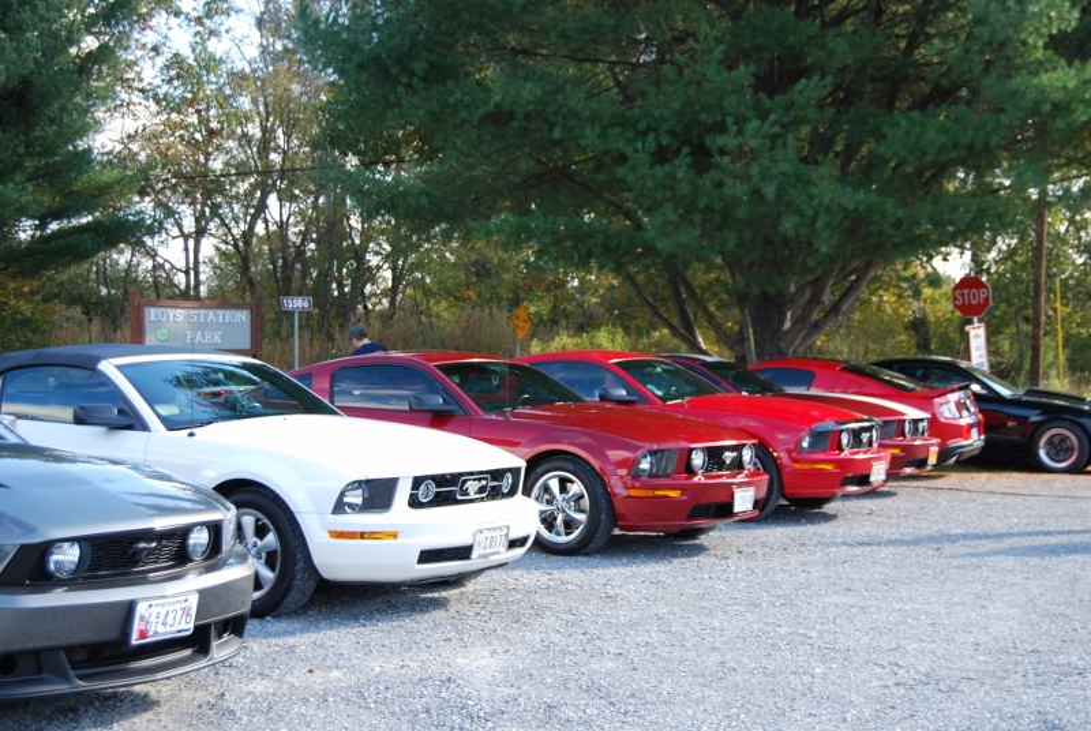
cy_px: 366
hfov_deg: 35.0
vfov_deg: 23.9
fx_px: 1730
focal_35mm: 57
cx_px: 546
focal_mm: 38
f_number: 5.6
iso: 200
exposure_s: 1/125
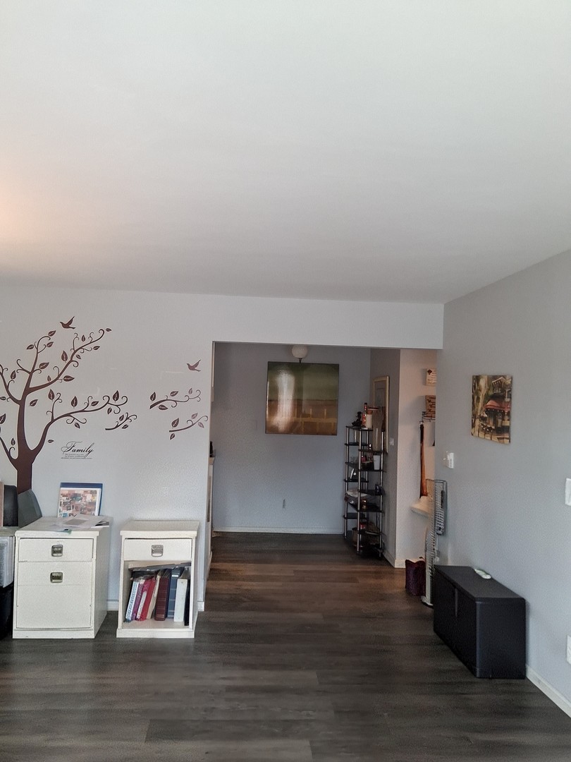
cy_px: 381
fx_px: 572
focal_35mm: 26
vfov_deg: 67.3
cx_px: 286
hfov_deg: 53.1
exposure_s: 1/40
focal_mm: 3.98
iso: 500
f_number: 1.8
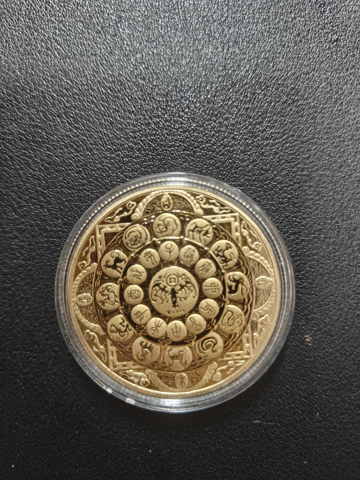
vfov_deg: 71.6
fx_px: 333
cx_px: 180
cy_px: 240
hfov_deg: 56.8
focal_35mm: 24
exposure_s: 1/33
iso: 1250
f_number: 1.8
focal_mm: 5.59
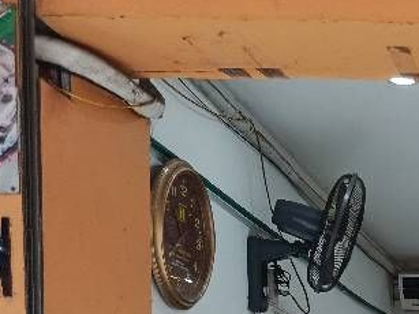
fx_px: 968
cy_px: 504
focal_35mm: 80
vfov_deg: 16.4
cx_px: 680
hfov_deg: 20.0
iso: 333
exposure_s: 1/100
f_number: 1.7
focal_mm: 5.24
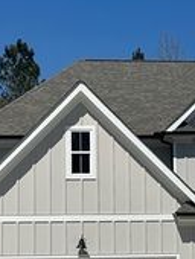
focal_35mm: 94
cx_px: 113
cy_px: 197
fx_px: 704
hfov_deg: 15.8
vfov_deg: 20.7
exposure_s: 1/12048
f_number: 1.78
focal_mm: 6.86
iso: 80
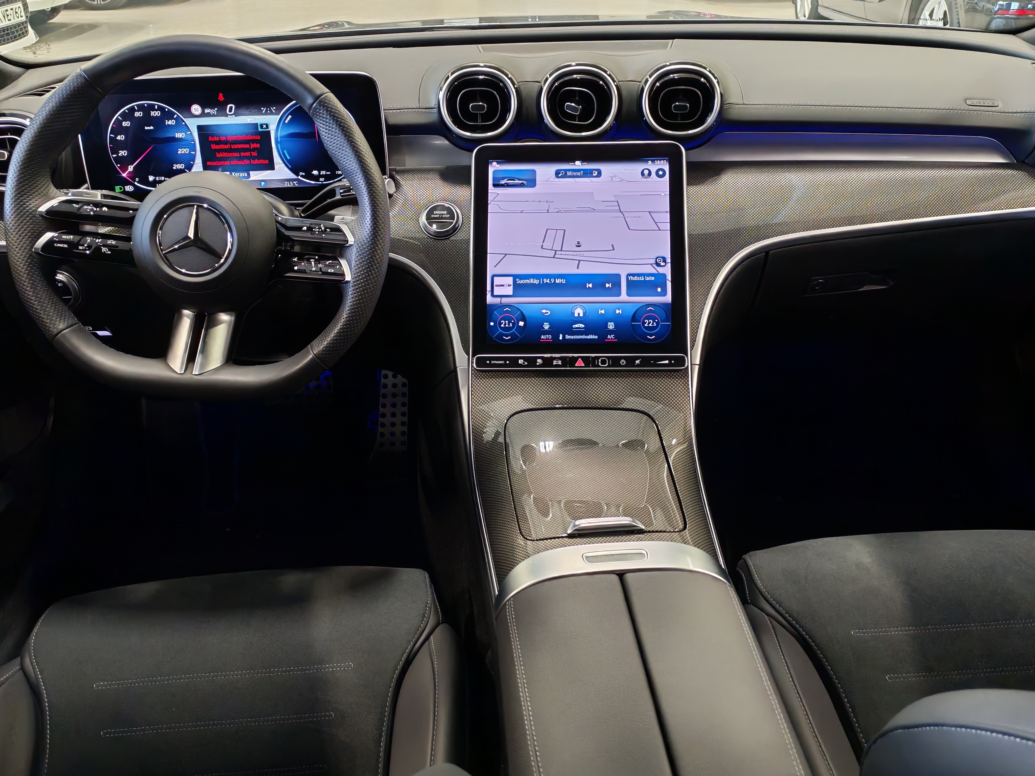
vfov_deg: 42.9
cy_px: 388
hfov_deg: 55.4
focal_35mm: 33
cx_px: 518
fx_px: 987
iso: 1250
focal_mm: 6.12
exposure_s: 1/100
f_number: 1.9
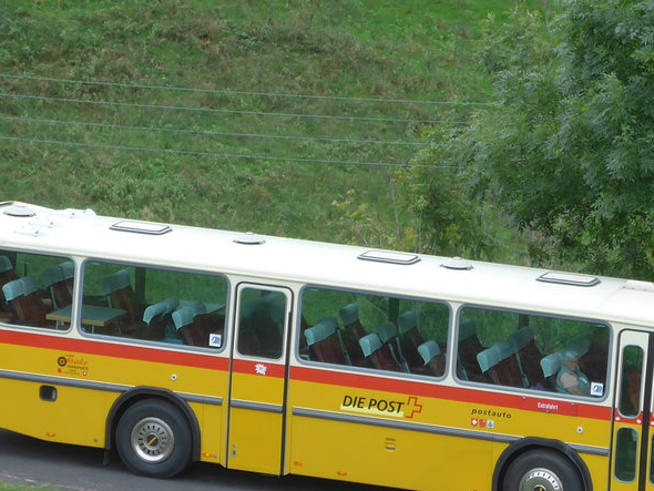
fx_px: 5727
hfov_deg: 6.5
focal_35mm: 303
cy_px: 223
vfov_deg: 4.9
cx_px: 431
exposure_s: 1/100
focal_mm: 28.9
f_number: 5.5
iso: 160
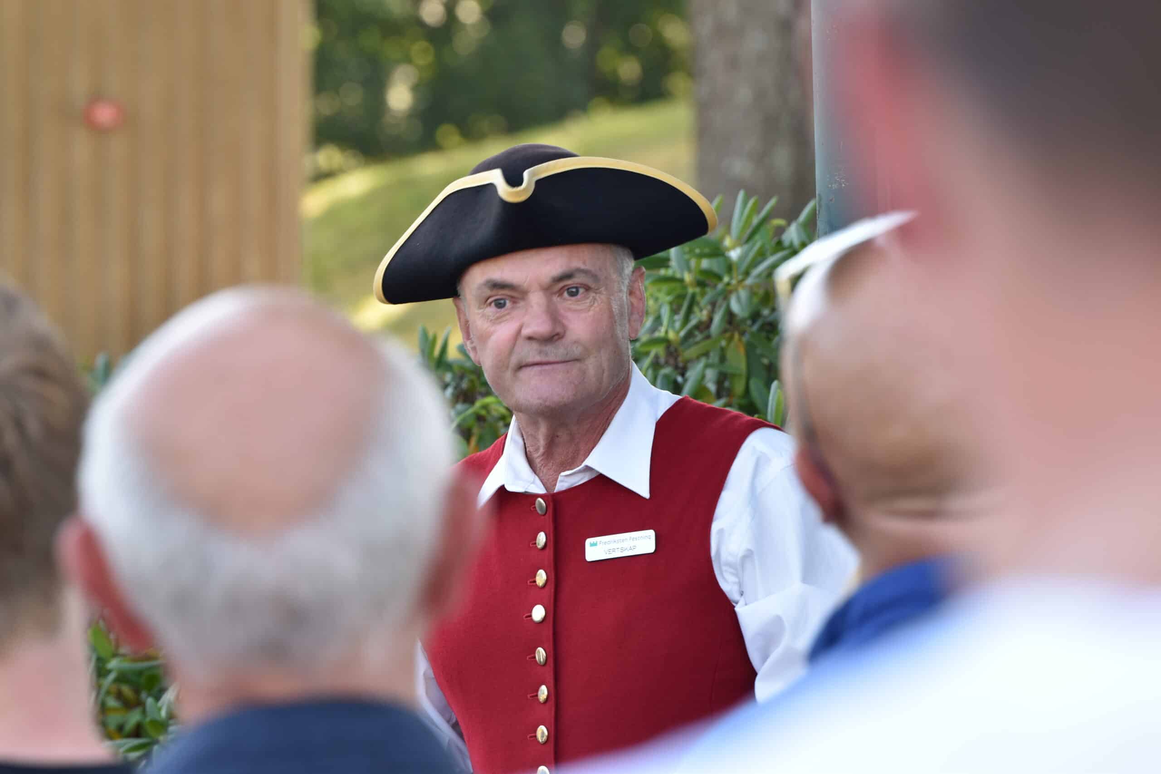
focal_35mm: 262
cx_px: 580
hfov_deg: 7.8
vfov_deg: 5.2
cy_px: 387
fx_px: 8465
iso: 250
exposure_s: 1/80
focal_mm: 175
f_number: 7.1
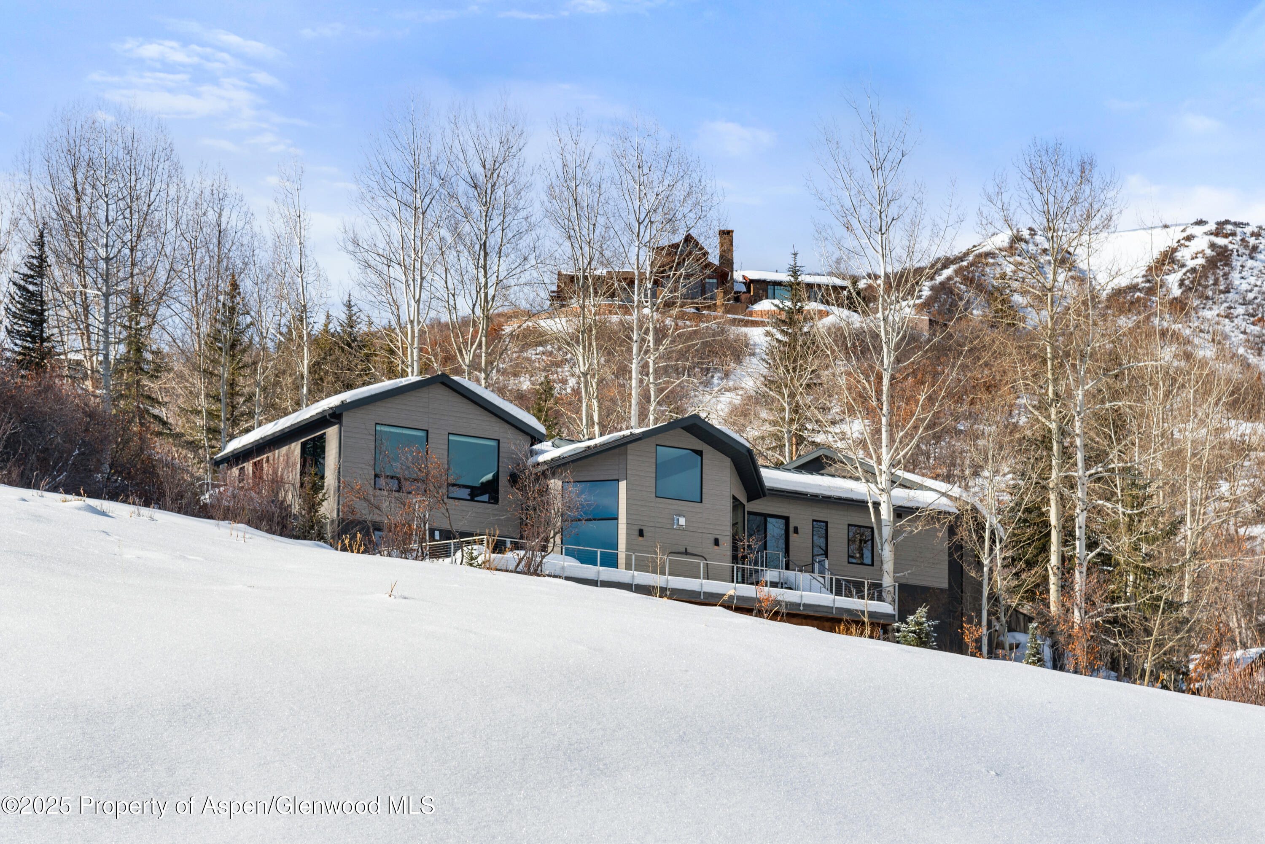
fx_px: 3023
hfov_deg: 23.6
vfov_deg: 15.9
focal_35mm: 86
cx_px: 632
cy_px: 422
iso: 100
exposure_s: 1/500
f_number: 7.1
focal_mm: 86
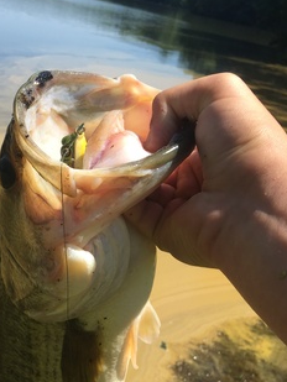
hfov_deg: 31.6
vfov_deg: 41.3
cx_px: 69
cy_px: 266
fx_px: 497
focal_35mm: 45
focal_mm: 4.15
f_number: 2.2
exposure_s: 1/999
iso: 25
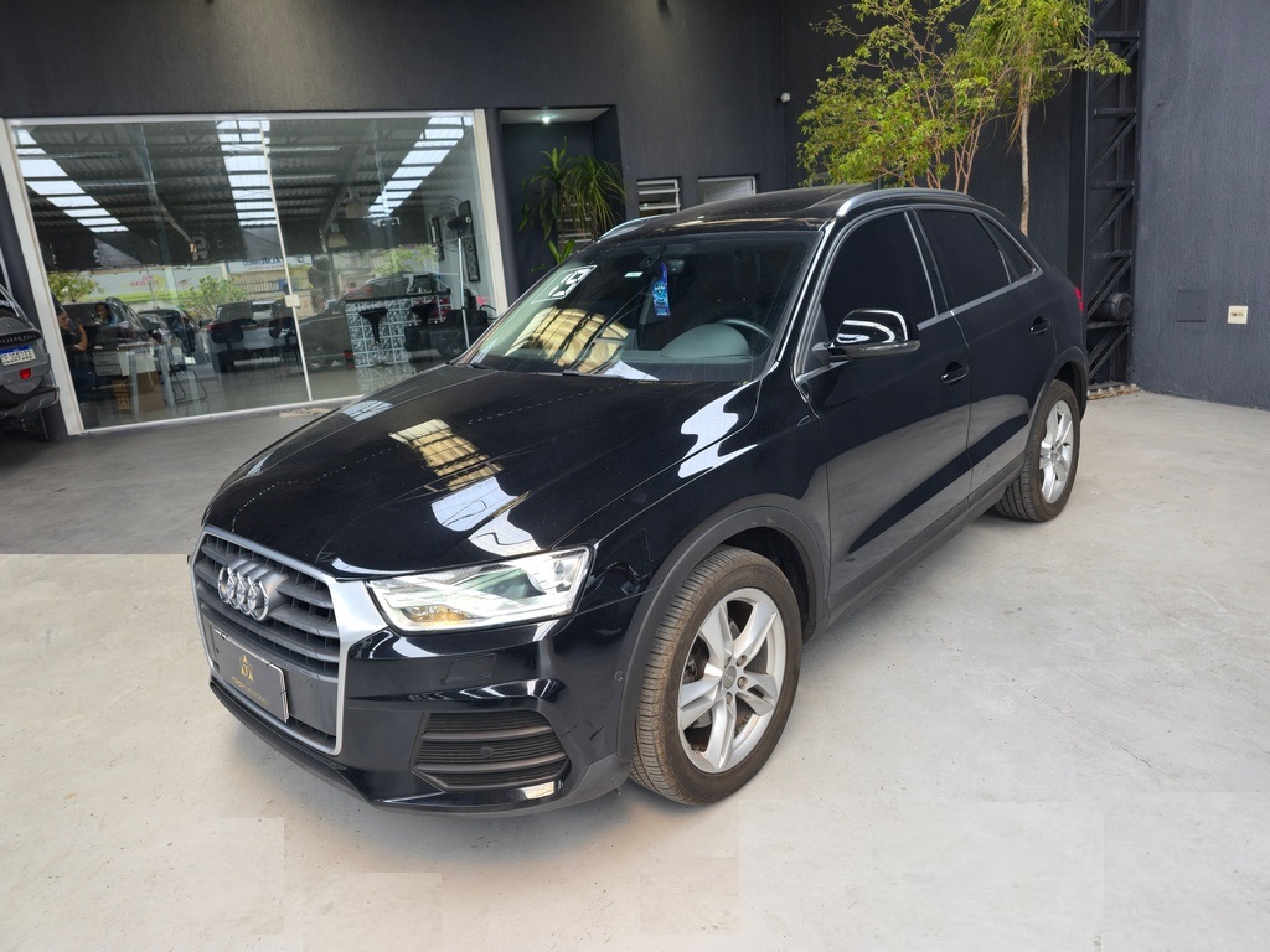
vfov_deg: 58.9
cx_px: 635
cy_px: 476
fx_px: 844
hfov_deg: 73.9
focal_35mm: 23
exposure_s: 1/62.5
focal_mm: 6.3
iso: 20
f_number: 1.7
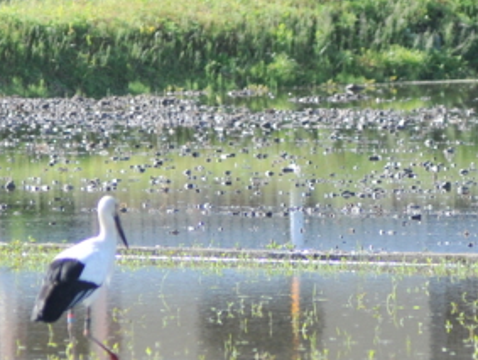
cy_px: 275
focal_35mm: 1041
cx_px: 204
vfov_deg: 1.4
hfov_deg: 1.9
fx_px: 14393
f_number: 2.8
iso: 400
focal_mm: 200
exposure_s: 1/3200
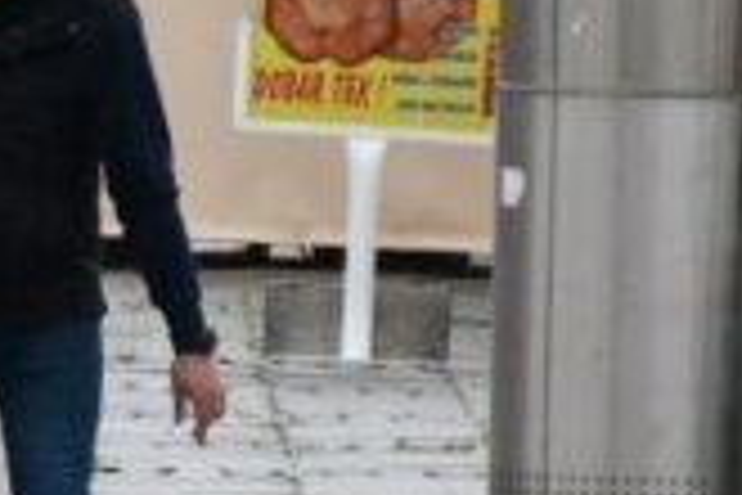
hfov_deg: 1.3
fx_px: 33016
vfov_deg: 0.9
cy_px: -72
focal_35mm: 1602
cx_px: -522
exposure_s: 1/500
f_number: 5.6
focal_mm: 140
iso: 640
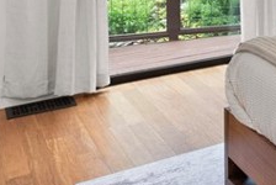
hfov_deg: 20.9
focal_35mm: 73
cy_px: -96
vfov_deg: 16.9
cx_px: 469
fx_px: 560
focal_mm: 16
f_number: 9
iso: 640
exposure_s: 1/10
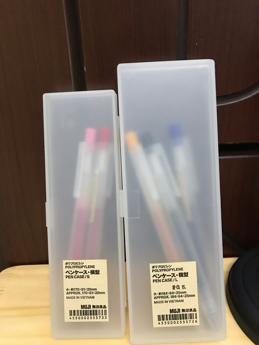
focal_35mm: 28
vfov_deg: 63.5
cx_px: 130
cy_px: 172
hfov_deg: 49.7
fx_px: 279
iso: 80
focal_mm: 3.99
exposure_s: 1/17
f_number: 1.8
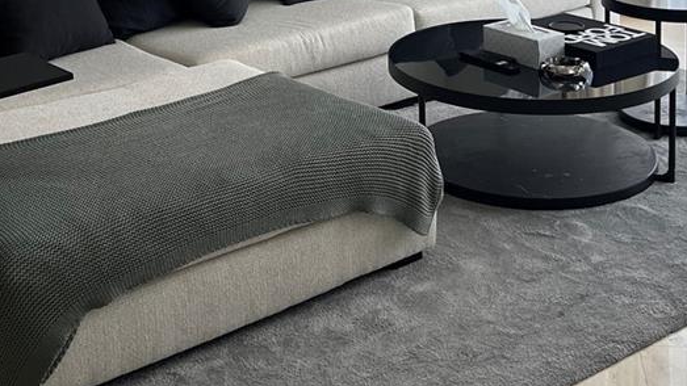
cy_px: -105
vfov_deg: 17.5
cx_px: 314
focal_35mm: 65
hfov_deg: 32.3
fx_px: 1184
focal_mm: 5.7
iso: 100
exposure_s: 1/120
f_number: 1.5
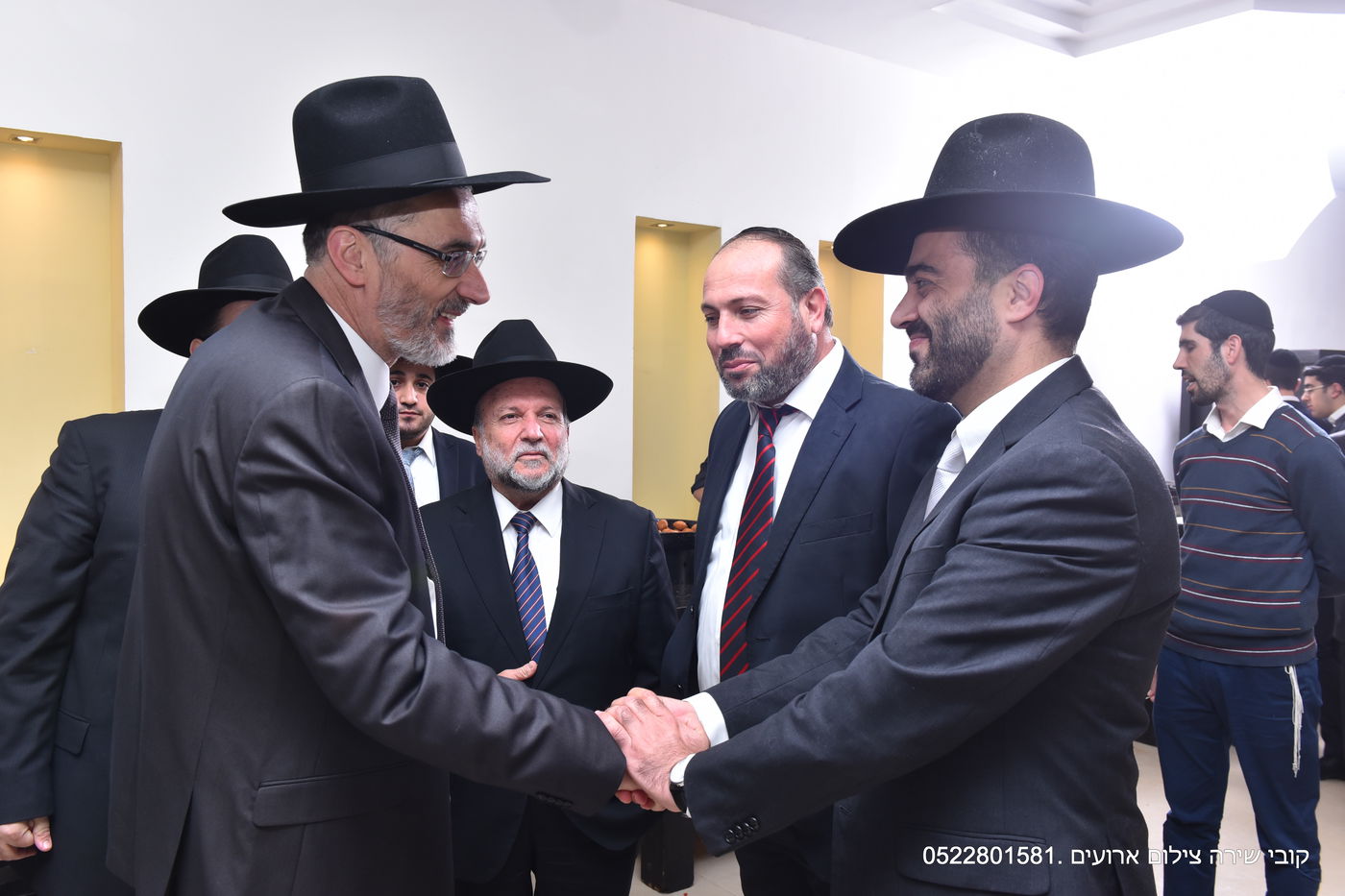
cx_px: 672
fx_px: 1083
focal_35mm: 29
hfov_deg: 63.7
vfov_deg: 45.0
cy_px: 448
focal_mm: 29
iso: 640
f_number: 6.3
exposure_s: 1/100
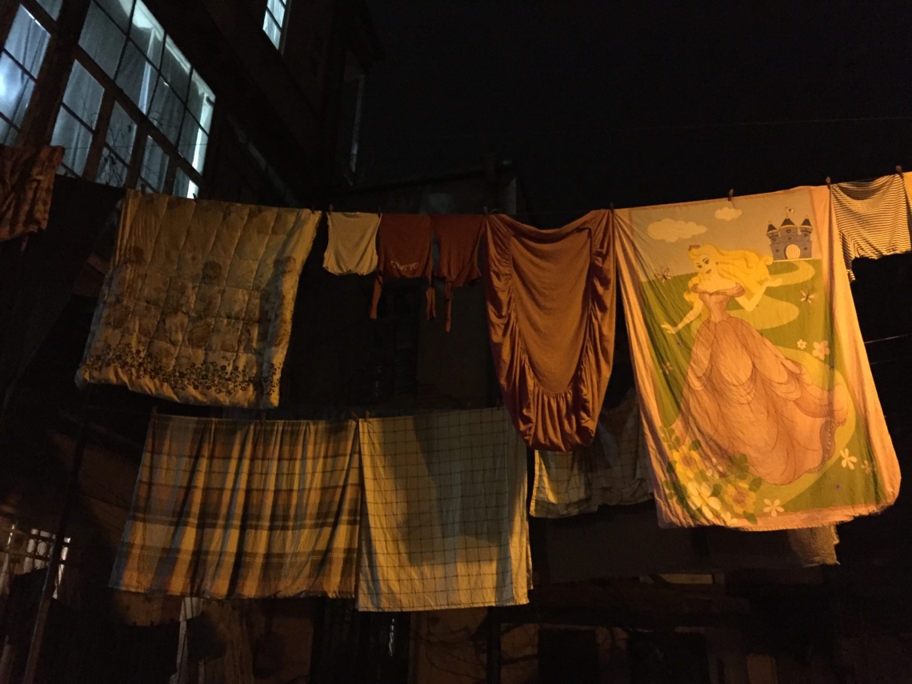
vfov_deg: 48.2
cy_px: 342
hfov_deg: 61.7
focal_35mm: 29
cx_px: 456
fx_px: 764
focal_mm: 4.15
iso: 1600
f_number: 2.2
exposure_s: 1/17
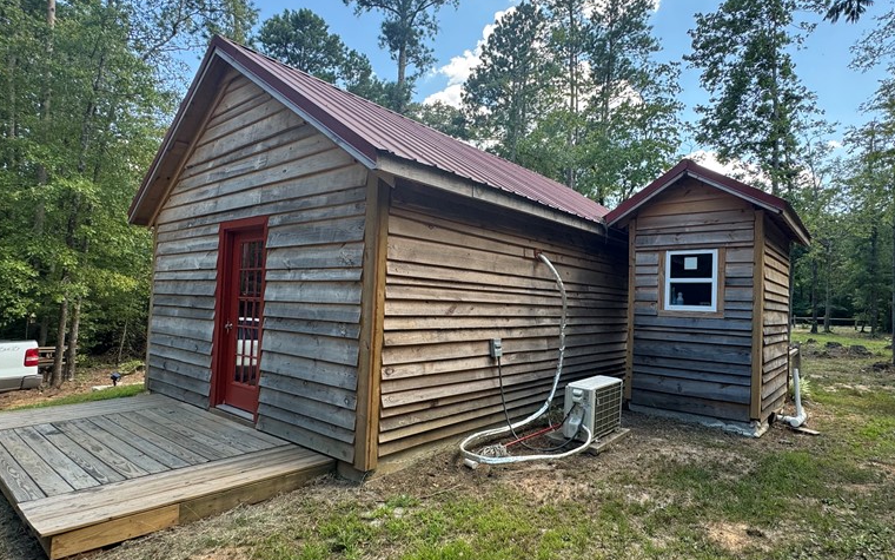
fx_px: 488
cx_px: 478
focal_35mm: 20
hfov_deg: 84.9
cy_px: 291
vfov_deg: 59.6
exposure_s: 1/184
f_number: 2.2
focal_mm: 2.22
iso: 40
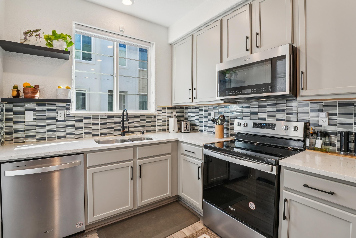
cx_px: 171
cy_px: 108
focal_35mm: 16
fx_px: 158
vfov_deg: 73.6
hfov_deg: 96.7
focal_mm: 14
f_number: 8
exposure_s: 1/50
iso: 640
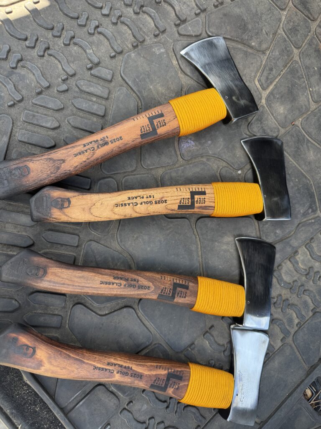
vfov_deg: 71.6
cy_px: 214
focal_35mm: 24
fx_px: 297
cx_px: 160
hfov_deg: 56.8
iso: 64
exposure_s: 1/154
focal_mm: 6.76
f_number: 1.78
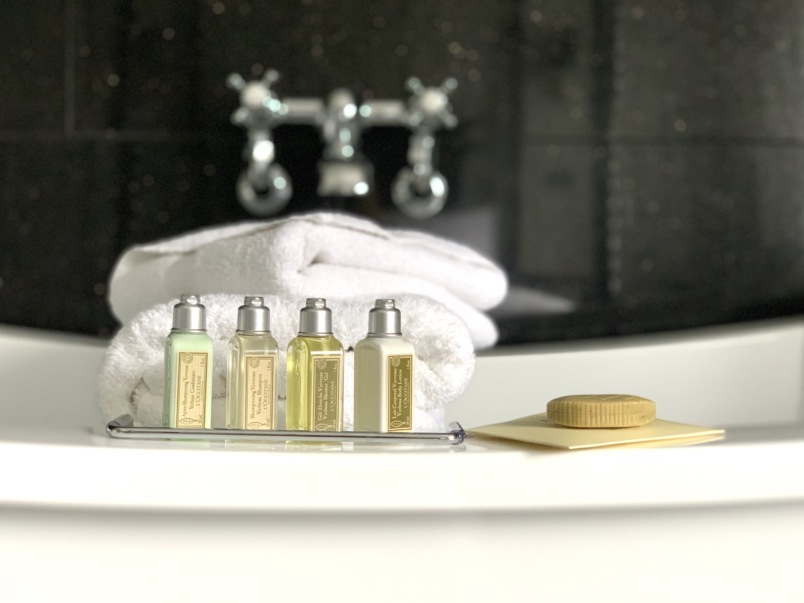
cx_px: 402
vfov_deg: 28.0
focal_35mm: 52
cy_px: 302
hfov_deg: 36.8
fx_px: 1208
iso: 320
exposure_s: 1/60
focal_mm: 6
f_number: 2.4
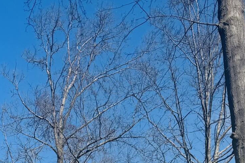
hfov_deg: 19.6
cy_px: 338
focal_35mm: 102
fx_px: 694
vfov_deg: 11.8
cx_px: 17
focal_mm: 6.76
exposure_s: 1/4608
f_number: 1.78
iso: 80
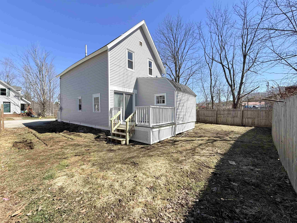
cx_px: 148
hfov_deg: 102.1
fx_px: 120
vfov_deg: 85.7
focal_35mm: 14
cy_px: 112
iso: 50
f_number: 2.2
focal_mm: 2.22
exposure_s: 1/2092
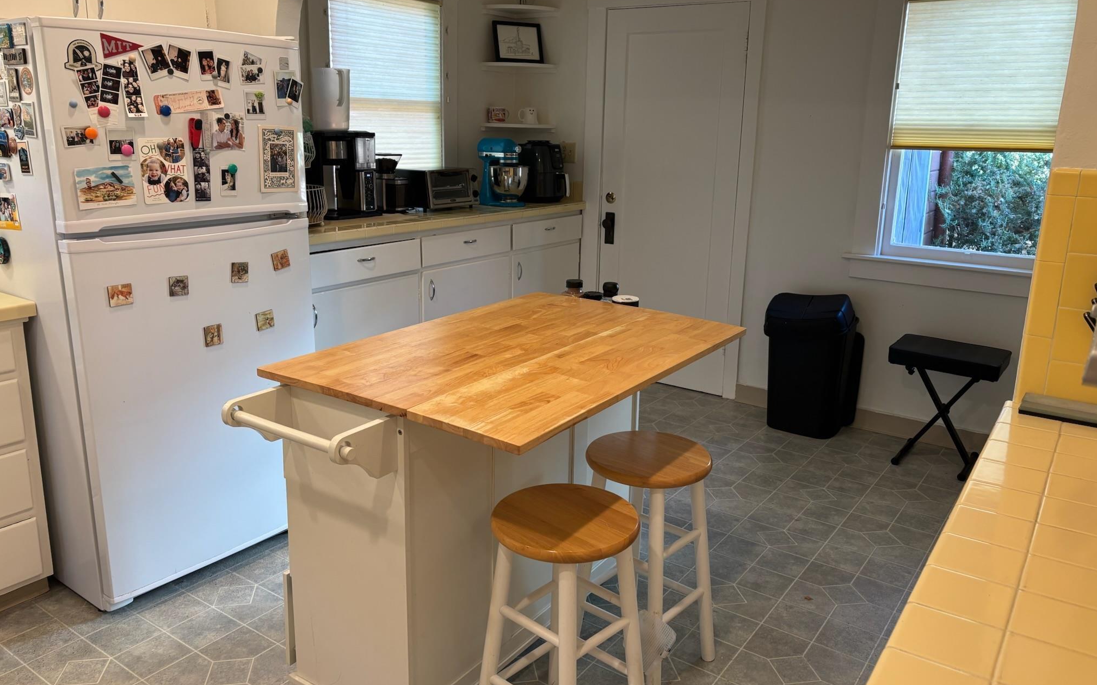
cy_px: 314
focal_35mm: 28
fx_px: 837
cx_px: 556
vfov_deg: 44.5
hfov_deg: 66.5
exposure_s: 1/60
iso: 100
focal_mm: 5.96
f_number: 1.6
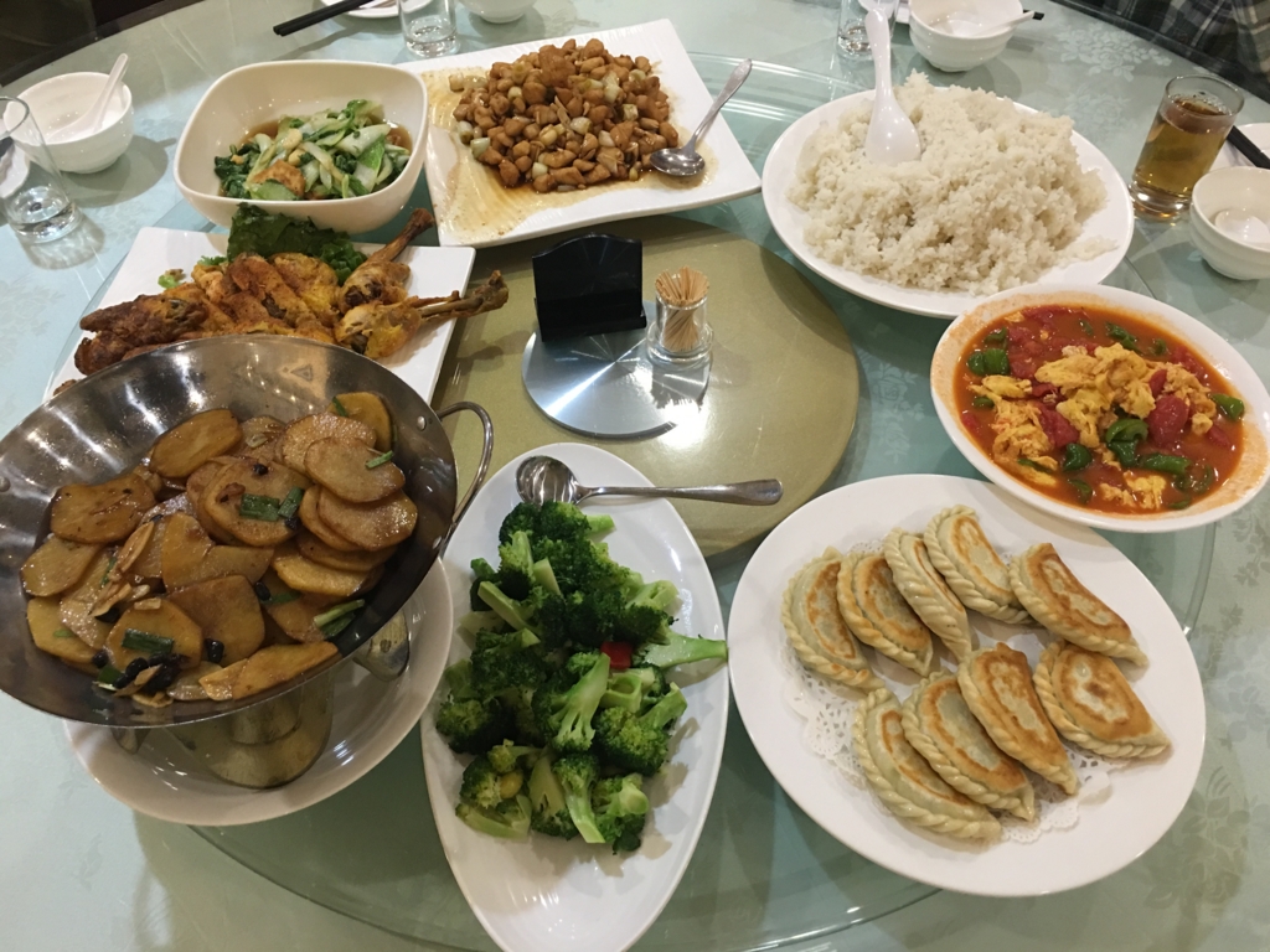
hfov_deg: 61.7
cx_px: 635
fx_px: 1064
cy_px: 476
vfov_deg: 48.2
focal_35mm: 29
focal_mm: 4.15
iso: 100
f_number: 2.2
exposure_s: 1/17
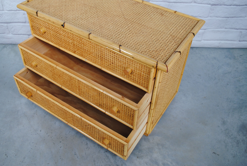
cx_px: 110
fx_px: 227
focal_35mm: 33
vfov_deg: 40.0
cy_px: 69
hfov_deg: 57.0
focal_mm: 18
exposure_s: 1/80
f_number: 4.5
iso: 200
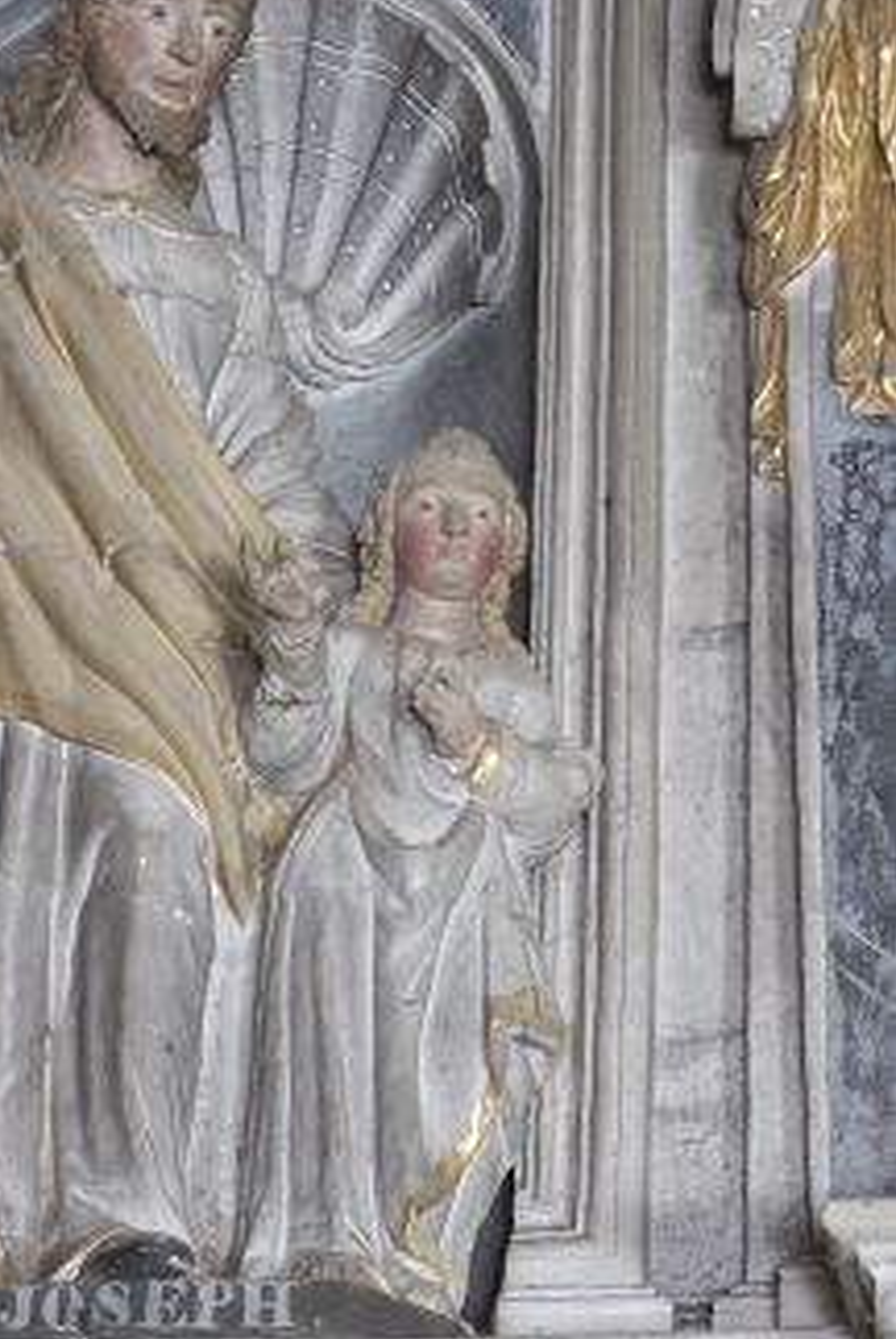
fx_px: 6184
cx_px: 195
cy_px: 626
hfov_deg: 8.3
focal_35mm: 166
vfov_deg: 12.4
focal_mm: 70
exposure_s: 1/30
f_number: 11
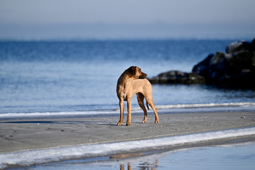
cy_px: 76
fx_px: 1607
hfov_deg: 9.1
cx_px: 133
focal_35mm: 227
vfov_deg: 6.0
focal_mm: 200
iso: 250
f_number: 2.8
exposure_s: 1/8000
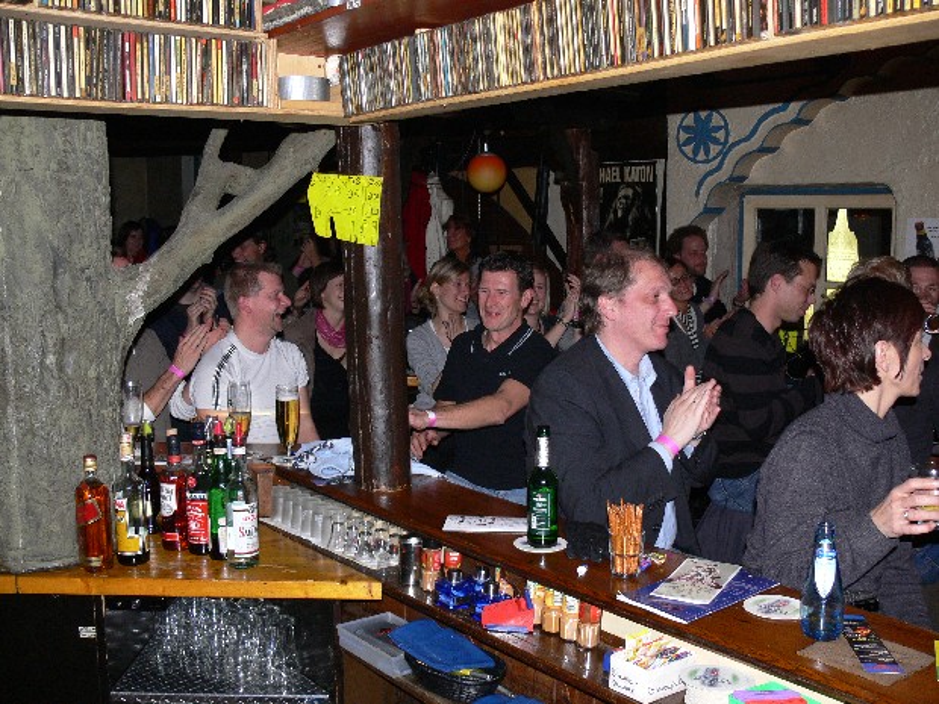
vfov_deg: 40.7
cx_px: 470
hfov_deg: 52.6
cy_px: 352
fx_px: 949
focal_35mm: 35
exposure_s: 1/30
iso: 100
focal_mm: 7.4
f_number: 2.8
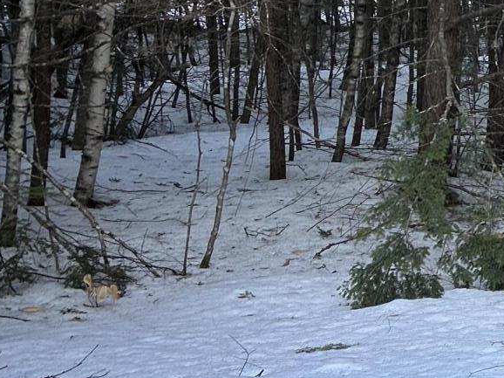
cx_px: 863
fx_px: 1310
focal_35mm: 90
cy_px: 105
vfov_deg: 16.3
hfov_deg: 18.0
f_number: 1.5
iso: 40
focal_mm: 5.7
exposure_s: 1/153
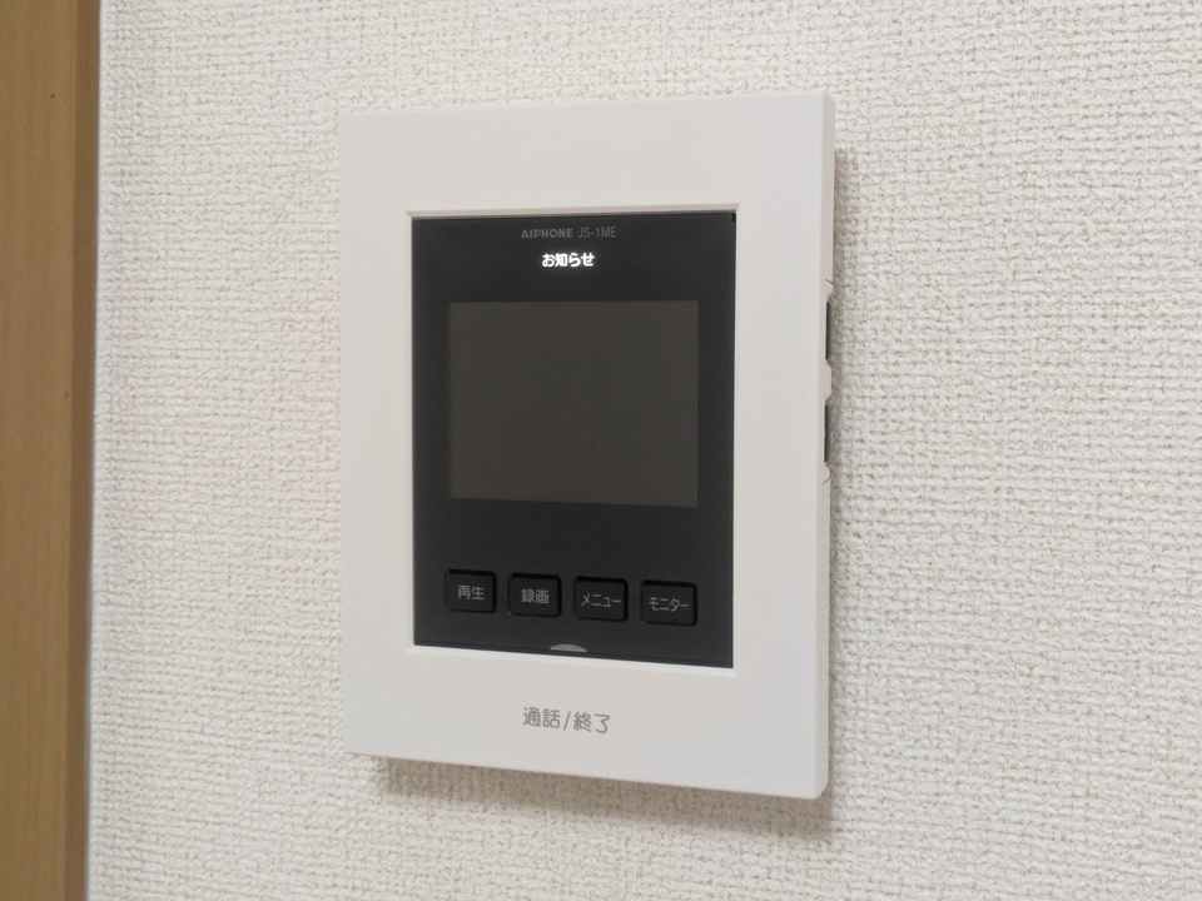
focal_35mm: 51
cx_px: 601
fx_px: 1771
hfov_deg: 37.5
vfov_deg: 28.6
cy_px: 450
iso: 677
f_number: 1.89
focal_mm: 5.43
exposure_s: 1/120
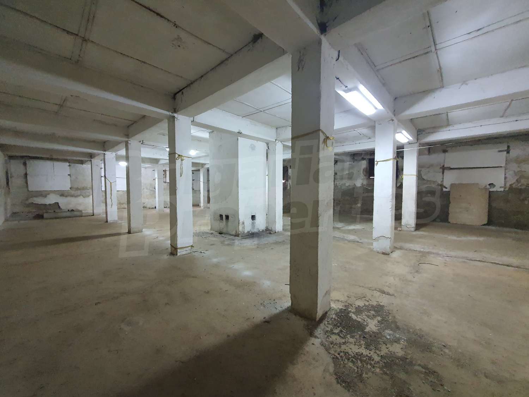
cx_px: 264
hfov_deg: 106.2
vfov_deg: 89.9
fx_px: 199
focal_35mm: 13
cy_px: 198
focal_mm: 1.8
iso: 640
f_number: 2.2
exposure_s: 1/25
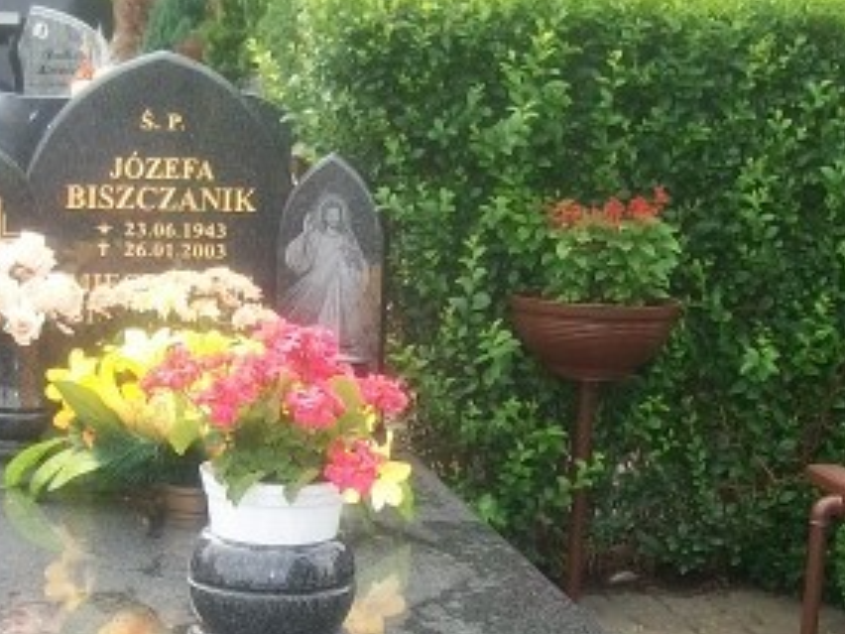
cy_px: 458
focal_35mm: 81
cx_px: 289
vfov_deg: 18.1
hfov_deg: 24.0
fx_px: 1977
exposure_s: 1/200
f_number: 2.7
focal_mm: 6
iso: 80
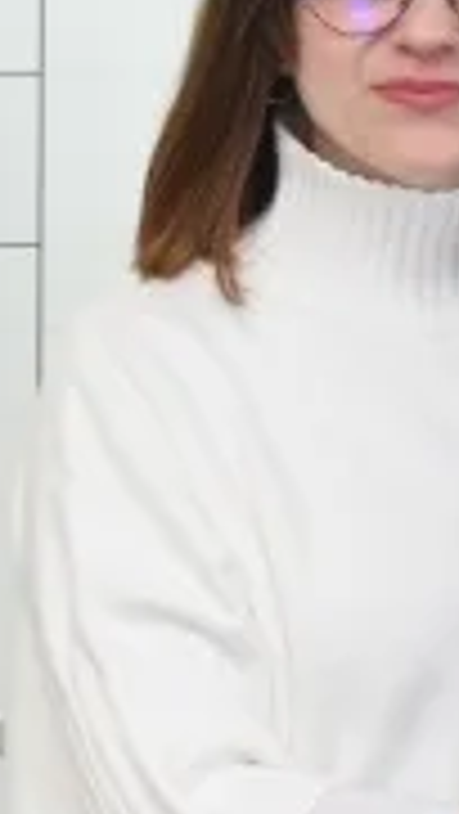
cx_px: -1755
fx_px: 8945
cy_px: 358
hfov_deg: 2.8
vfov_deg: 5.2
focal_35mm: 414
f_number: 2.8
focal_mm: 70
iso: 640
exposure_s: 1/80
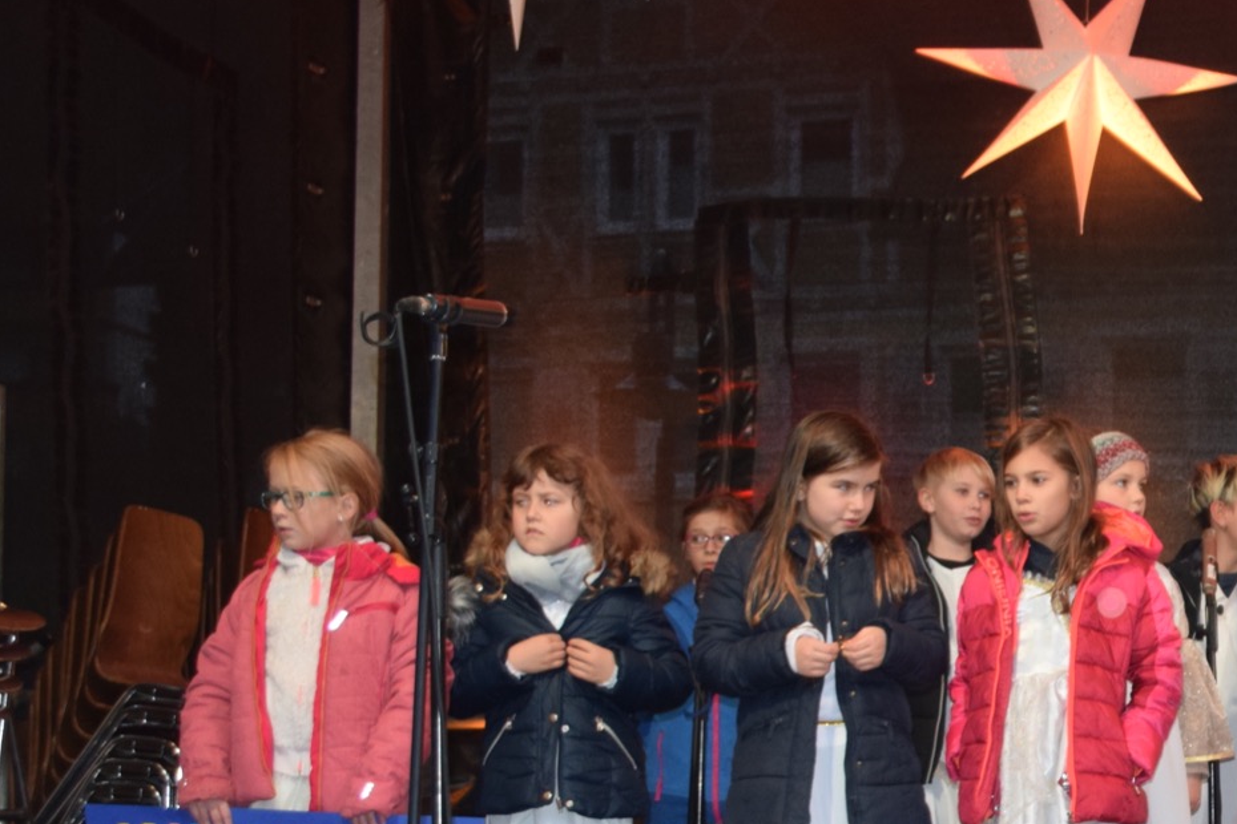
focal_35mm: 87
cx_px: 1240
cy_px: 591
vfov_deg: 15.6
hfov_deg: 22.5
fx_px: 2992
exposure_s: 1/60
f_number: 4
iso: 800
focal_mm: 27
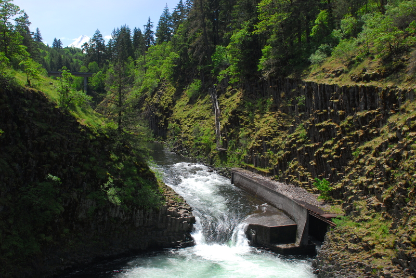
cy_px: 139
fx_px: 451
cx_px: 208
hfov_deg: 49.5
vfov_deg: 34.3
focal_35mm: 39
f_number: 5.6
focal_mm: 26
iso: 200
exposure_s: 1/500
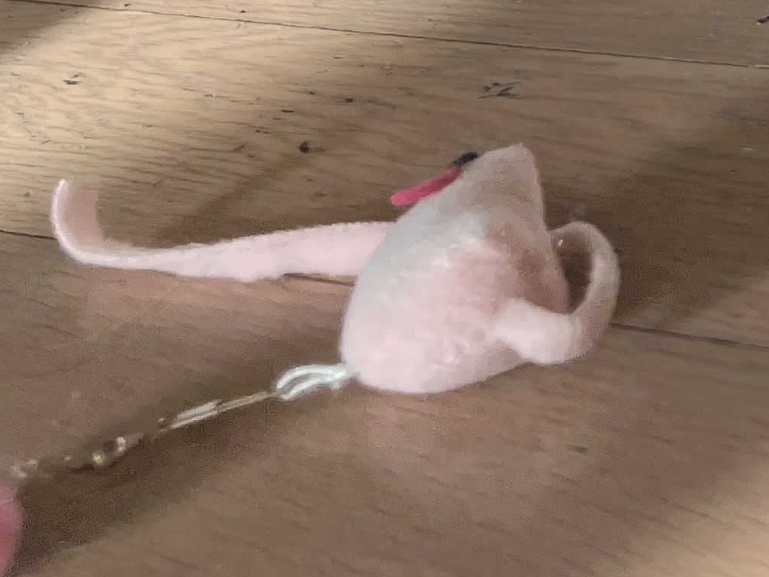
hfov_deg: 17.6
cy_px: -369
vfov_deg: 13.2
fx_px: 2310
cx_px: 1027
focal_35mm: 104
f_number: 1.6
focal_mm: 5.1
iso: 40
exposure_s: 1/261
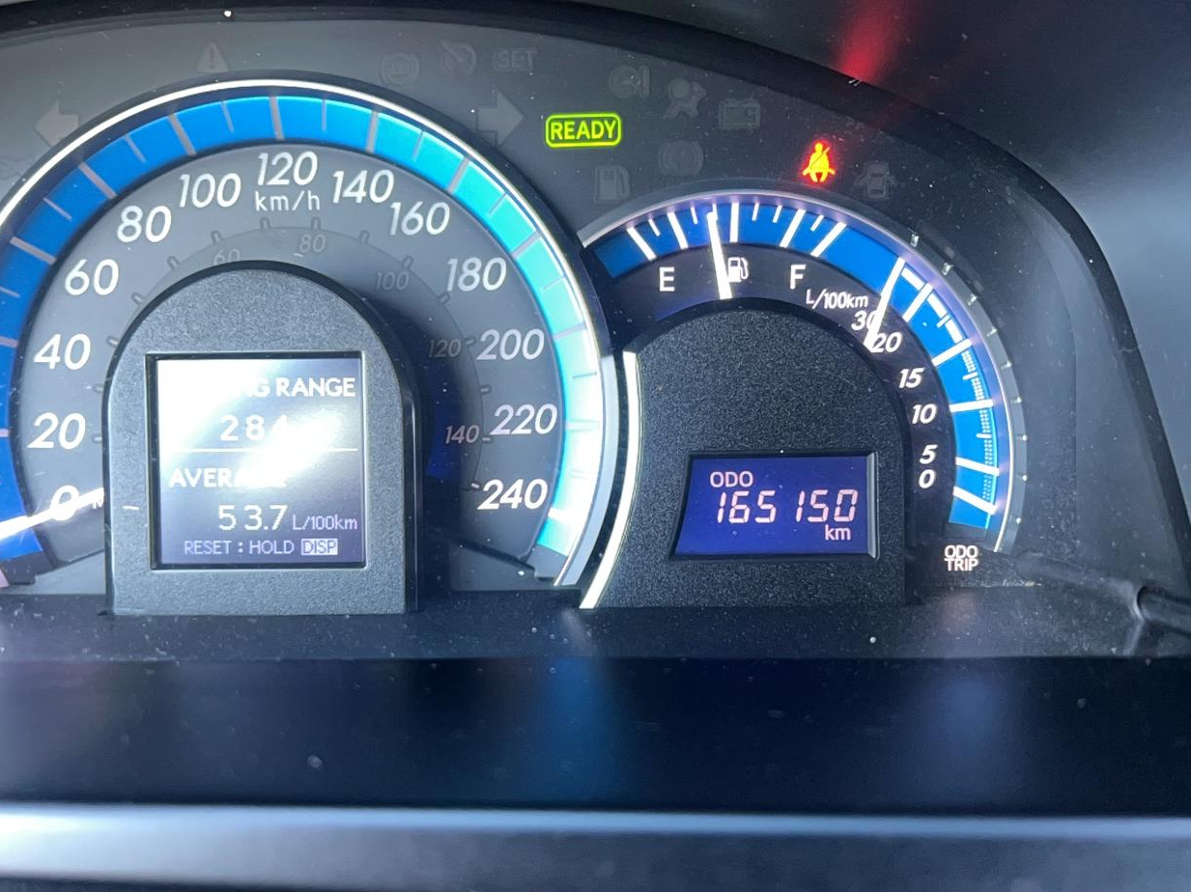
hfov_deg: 65.3
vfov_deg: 51.3
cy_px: 462
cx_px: 590
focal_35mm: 27
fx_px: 929
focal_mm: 5.7
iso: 64
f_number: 1.5
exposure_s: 1/60
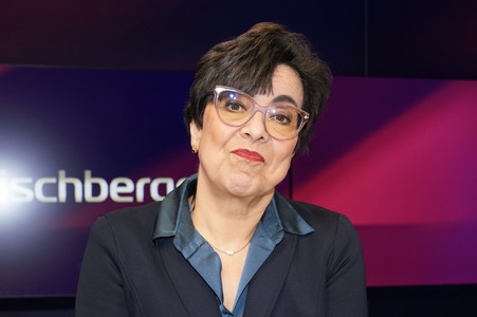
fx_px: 569
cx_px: 238
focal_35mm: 43
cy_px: 158
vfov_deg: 31.1
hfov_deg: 45.5
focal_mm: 43
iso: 2000
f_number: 5.6
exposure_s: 1/125
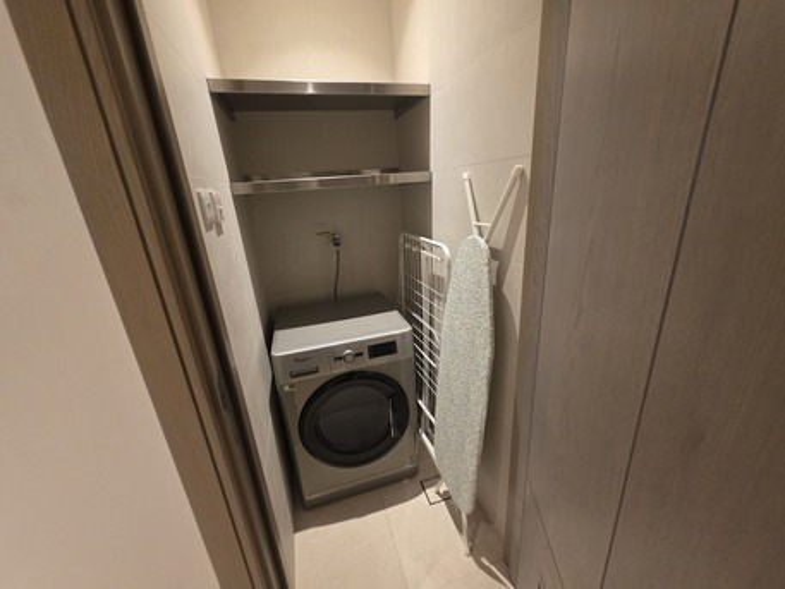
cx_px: 392
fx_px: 295
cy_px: 294
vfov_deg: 89.9
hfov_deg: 106.2
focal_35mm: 13
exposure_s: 1/50
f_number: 1.9
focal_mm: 2.2
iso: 500
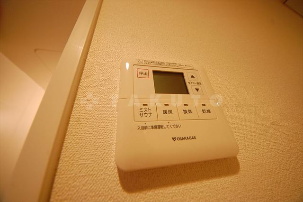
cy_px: 101
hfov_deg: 112.6
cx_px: 152
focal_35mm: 12
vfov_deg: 89.9
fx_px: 101
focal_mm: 8
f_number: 4.5
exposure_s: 1/30
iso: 800
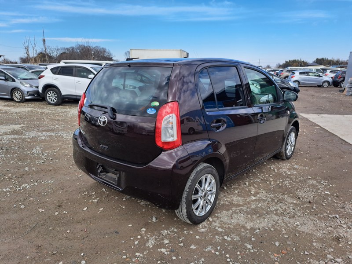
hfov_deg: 71.6
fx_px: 244
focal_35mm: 24
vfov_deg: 56.8
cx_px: 176
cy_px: 132
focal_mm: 5.23
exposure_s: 1/724
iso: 50
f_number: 1.8
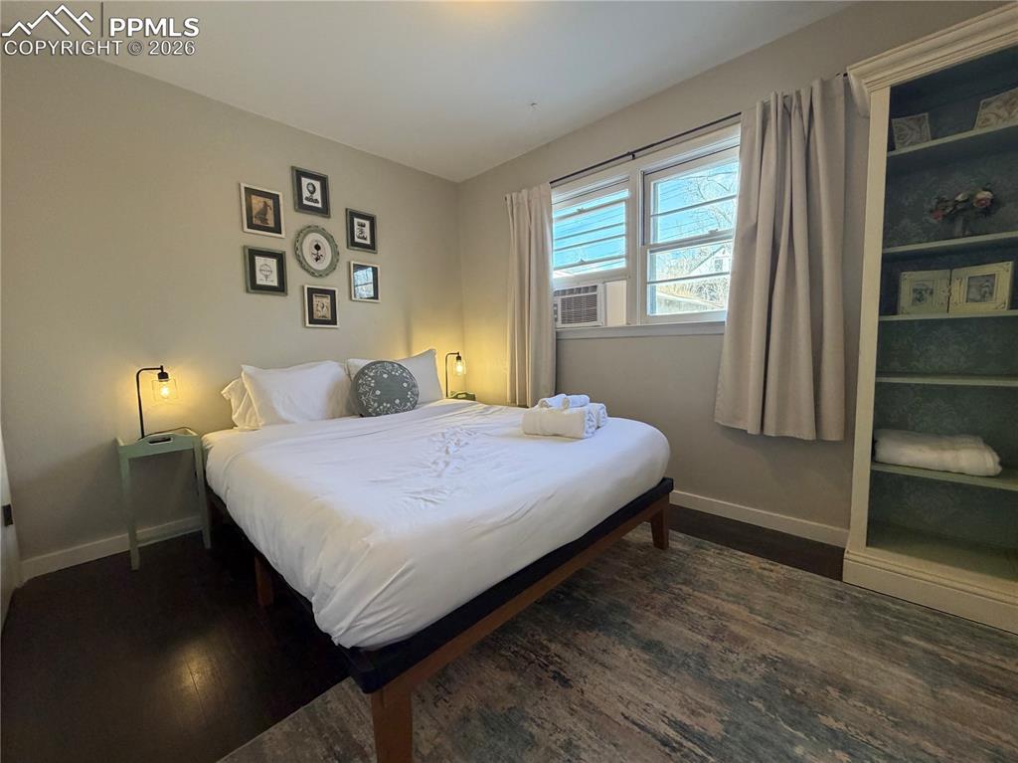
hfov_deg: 102.1
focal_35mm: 14
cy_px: 382
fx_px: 412
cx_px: 509
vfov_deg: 85.6
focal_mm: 2.22
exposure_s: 1/120
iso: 320
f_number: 2.2
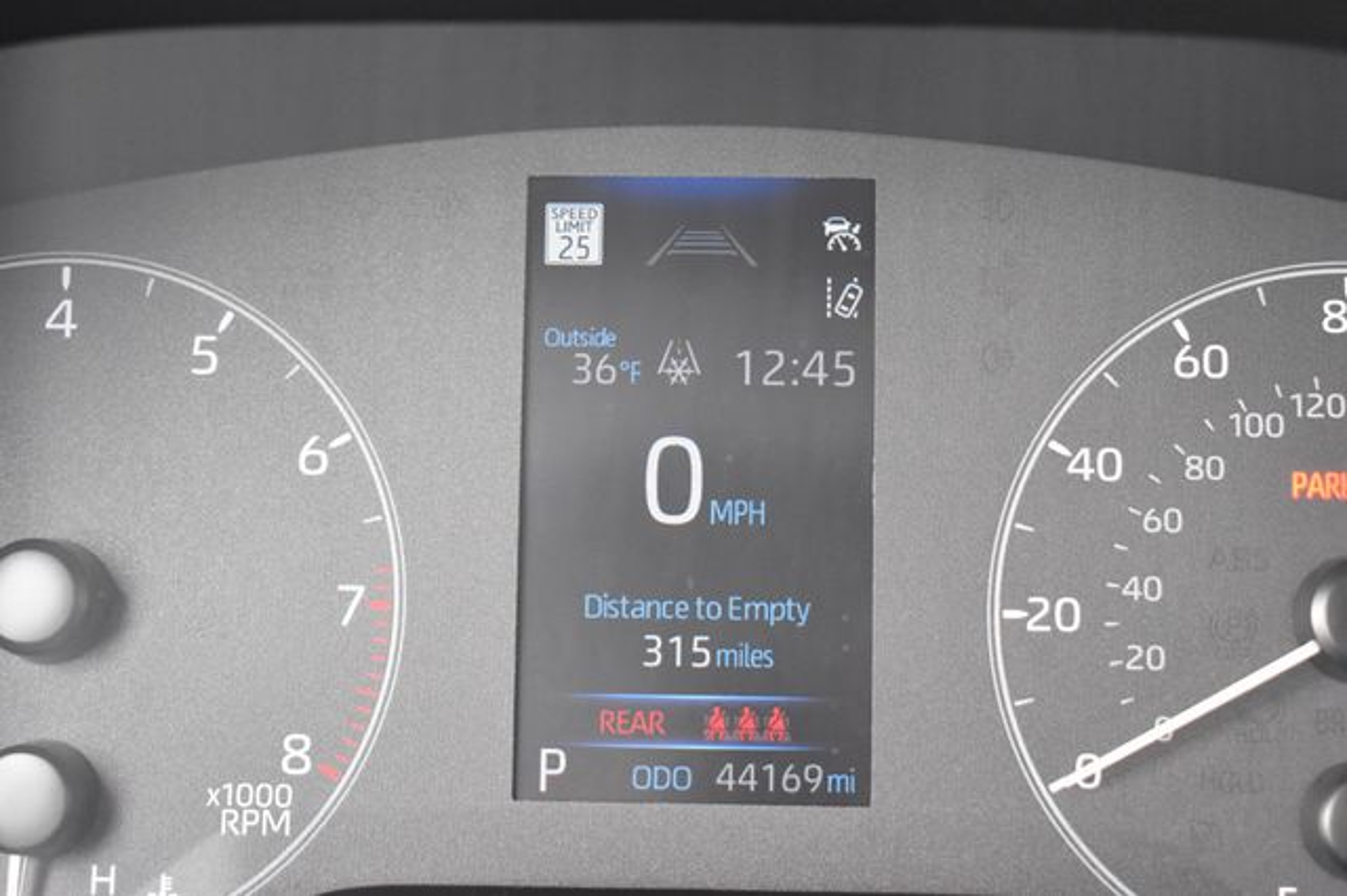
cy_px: 448
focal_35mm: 63
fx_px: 2356
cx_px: 674
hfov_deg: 31.9
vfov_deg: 21.5
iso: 3200
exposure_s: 1/125
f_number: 5
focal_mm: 42
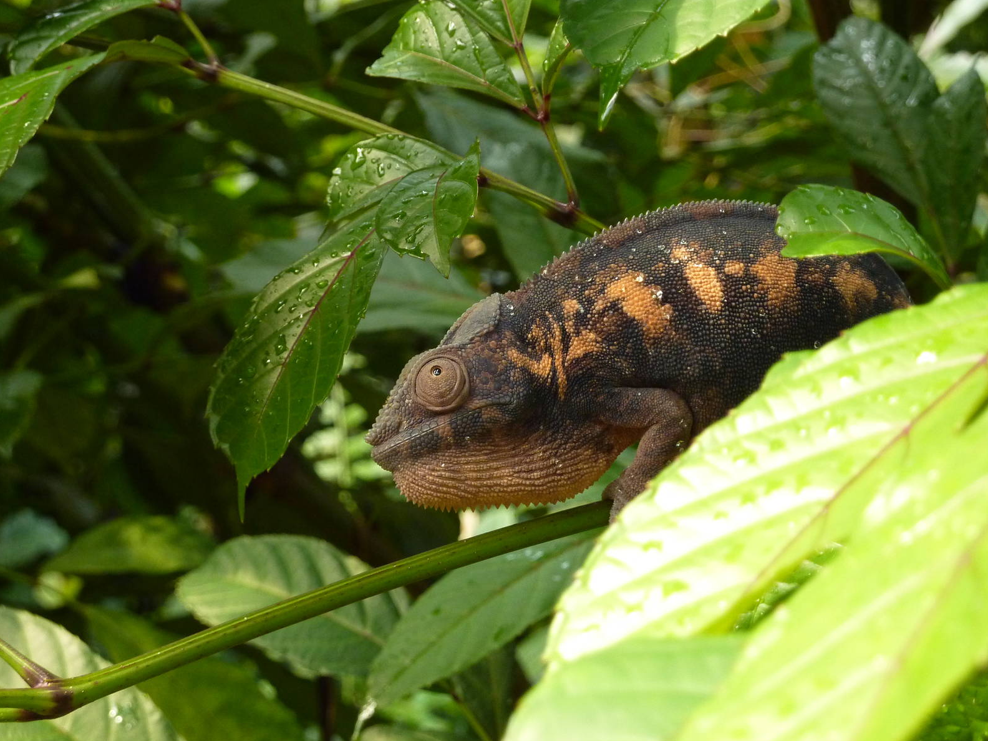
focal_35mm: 97
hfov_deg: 20.2
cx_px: 497
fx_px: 2769
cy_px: 374
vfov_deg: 15.2
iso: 320
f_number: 4.3
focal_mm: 15.8
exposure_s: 1/100
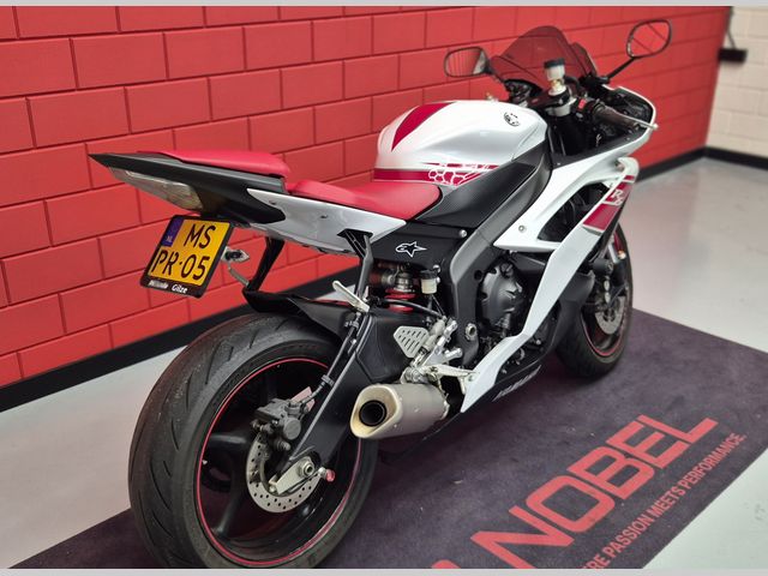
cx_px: 384
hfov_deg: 73.9
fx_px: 510
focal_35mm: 23
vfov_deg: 58.9
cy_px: 288
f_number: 1.8
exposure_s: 1/100
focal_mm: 5.4
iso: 200
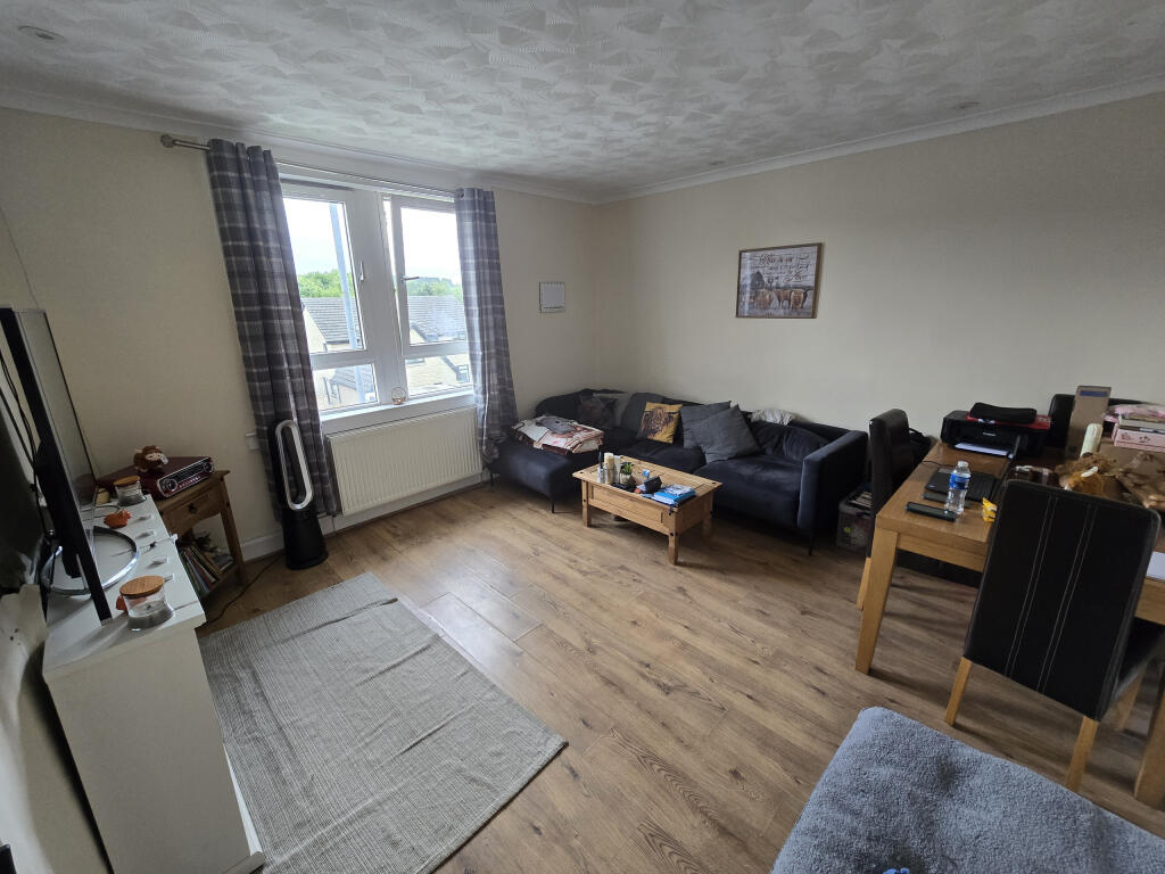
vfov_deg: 89.9
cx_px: 582
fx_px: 438
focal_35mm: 13
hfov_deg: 106.2
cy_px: 437
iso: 200
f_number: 2.2
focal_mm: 2.2
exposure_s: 1/50
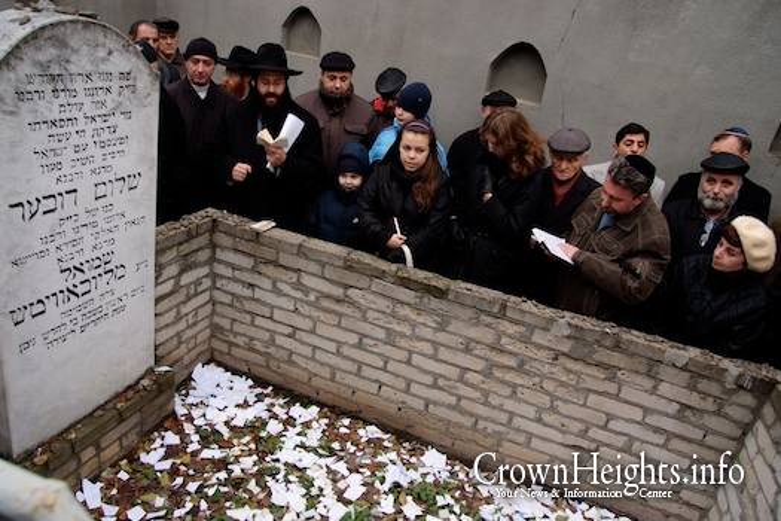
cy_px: 260
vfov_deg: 28.1
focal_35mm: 48
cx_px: 390
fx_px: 1041
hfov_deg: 41.1
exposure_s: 1/180
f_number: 4.5
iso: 800
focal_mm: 32
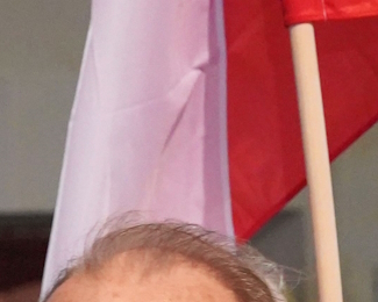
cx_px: -149
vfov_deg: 6.4
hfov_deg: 8.0
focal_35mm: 239
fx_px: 2674
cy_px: 409
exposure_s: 1/40
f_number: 4.5
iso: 12800
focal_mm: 46
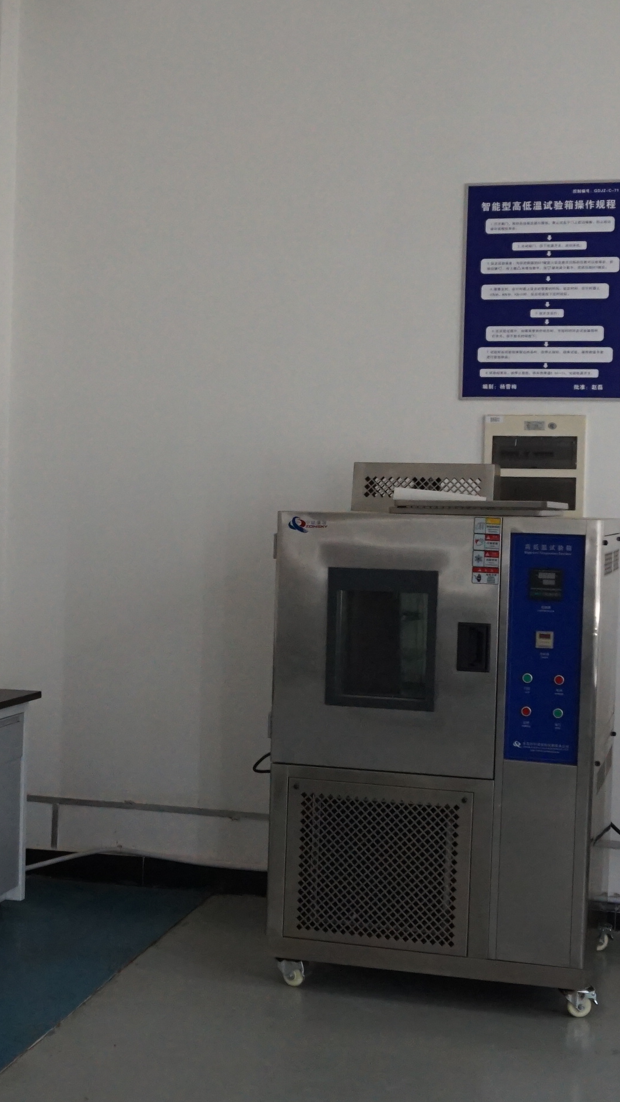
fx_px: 1785
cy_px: 566
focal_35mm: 61
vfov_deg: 34.3
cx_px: 143
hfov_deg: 19.5
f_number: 4
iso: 1600
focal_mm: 19
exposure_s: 1/160
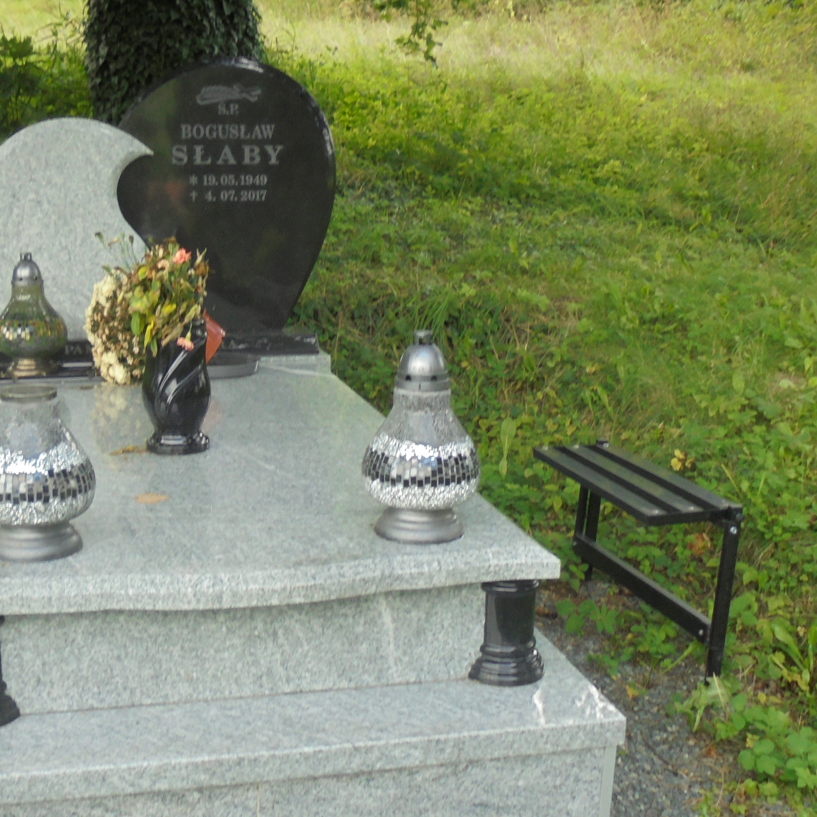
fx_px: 1175
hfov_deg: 38.0
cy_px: 441
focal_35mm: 44
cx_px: 279
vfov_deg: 38.3
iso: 100
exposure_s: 1/100
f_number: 3.5
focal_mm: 4.6
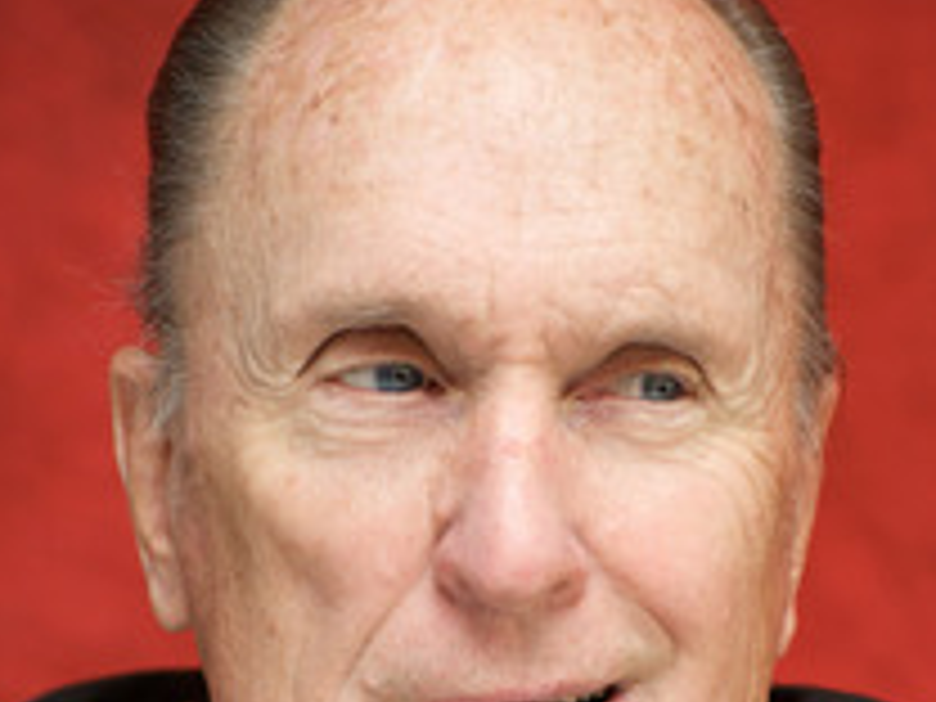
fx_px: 6733
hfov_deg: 8.0
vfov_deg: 6.0
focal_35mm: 249
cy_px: 644
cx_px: 515
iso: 500
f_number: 5.6
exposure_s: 1/60
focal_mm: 135
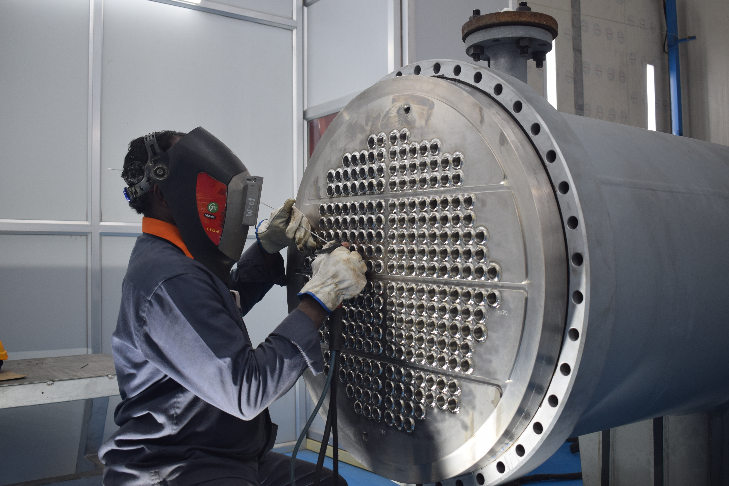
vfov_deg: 36.9
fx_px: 729
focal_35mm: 36
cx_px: 364
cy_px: 243
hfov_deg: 53.1
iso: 400
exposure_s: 1/80
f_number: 4.5
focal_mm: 24
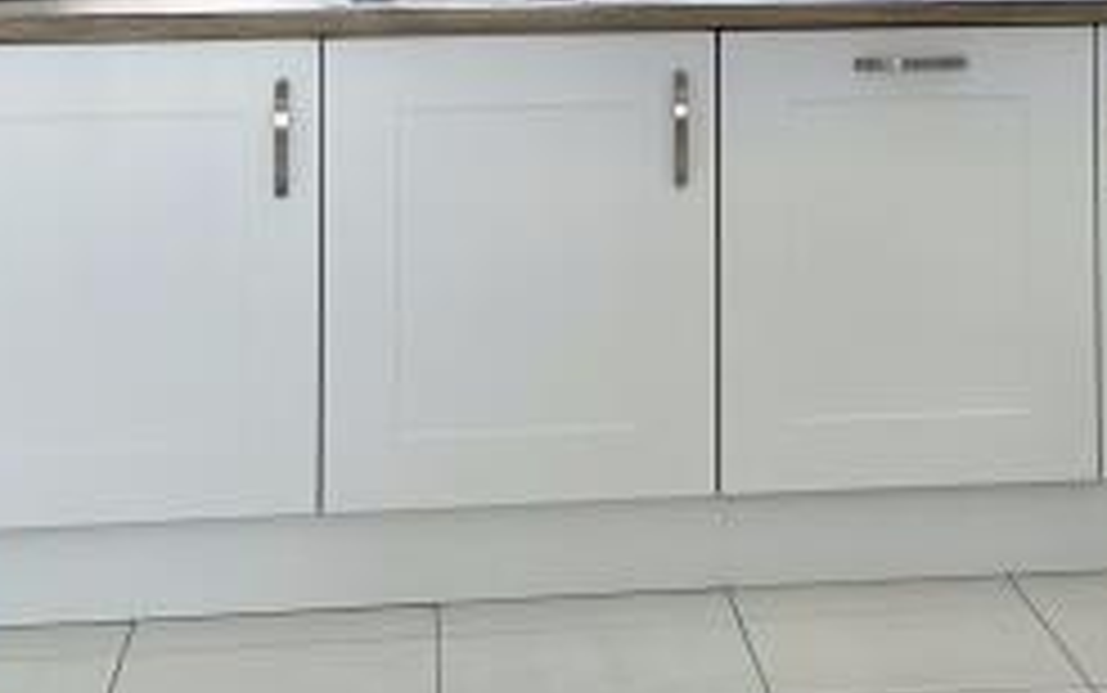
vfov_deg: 12.0
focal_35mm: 106
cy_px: -194
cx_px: 958
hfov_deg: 19.3
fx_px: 3199
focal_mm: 6.86
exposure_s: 1/100
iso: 80
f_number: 1.78
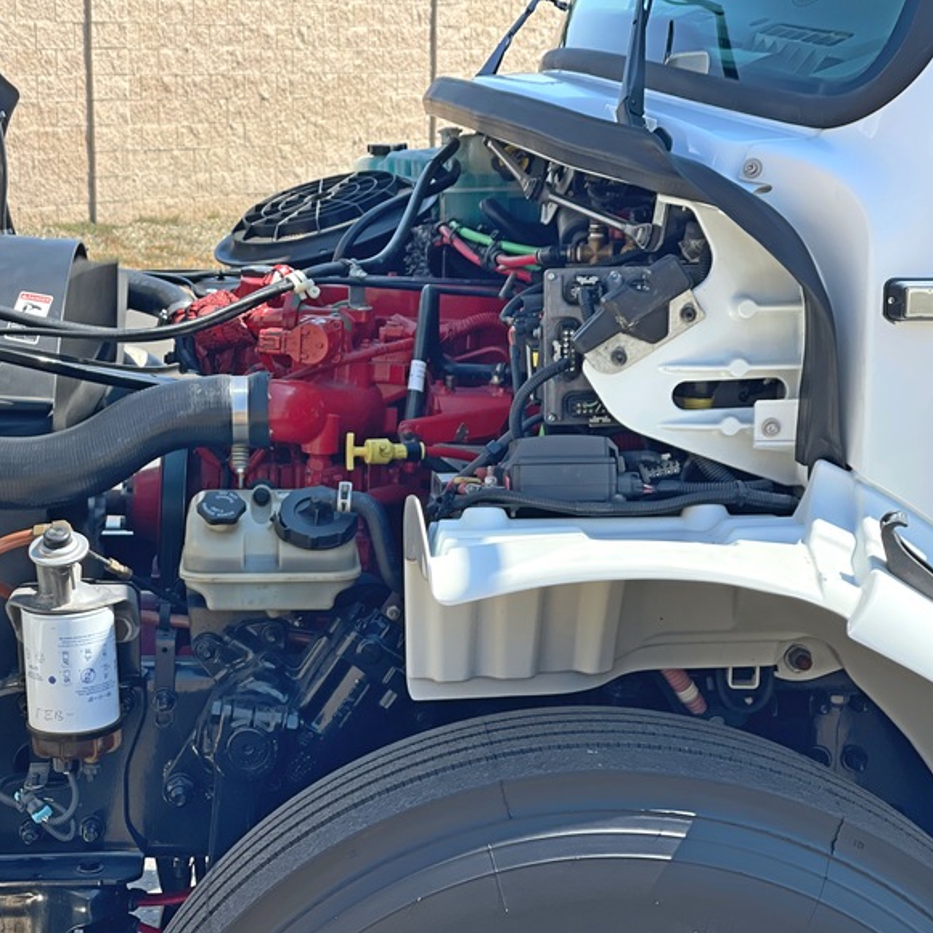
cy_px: 468
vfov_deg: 22.8
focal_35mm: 76
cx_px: 313
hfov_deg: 22.7
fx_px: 2318
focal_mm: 7.5
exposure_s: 1/786
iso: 32
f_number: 2.2
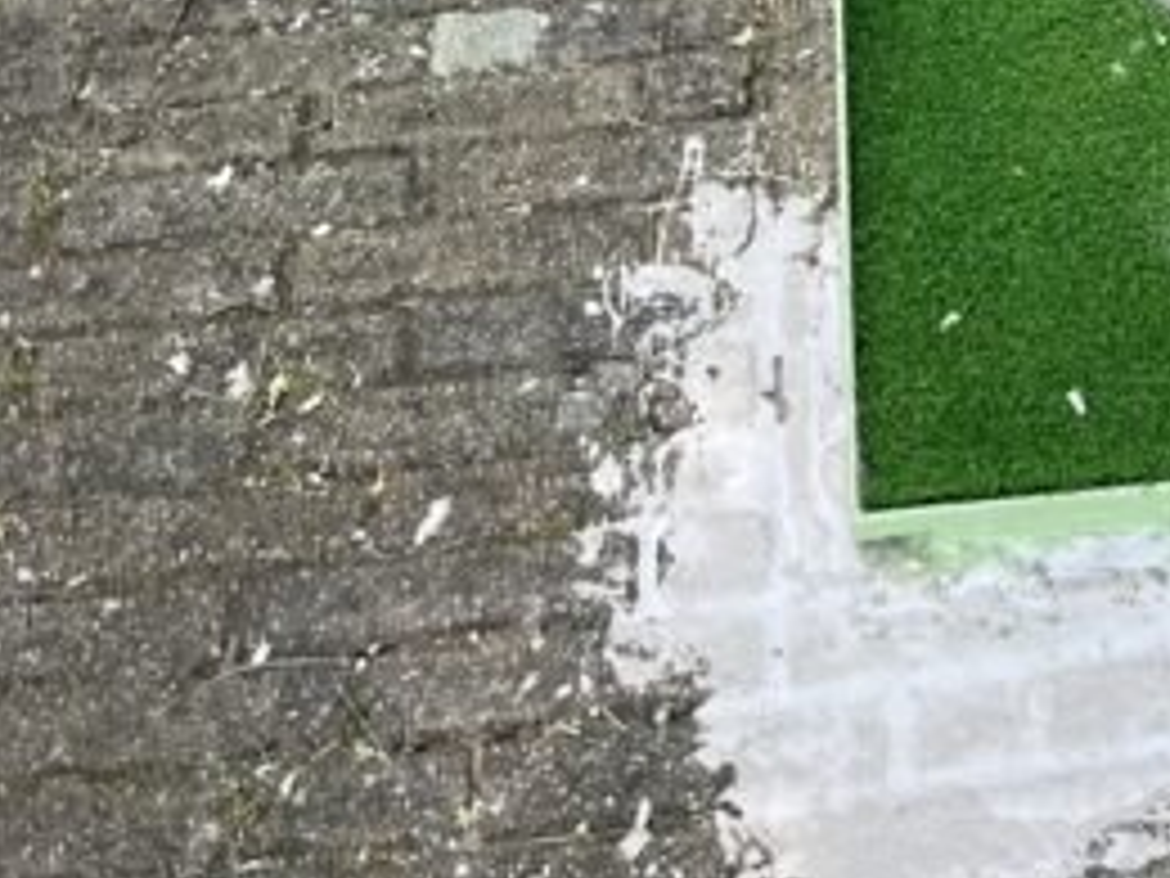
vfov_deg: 14.9
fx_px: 2704
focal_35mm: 80
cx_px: 1197
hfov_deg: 23.3
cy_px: -905
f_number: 1.6
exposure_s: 1/122
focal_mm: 5.1
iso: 50
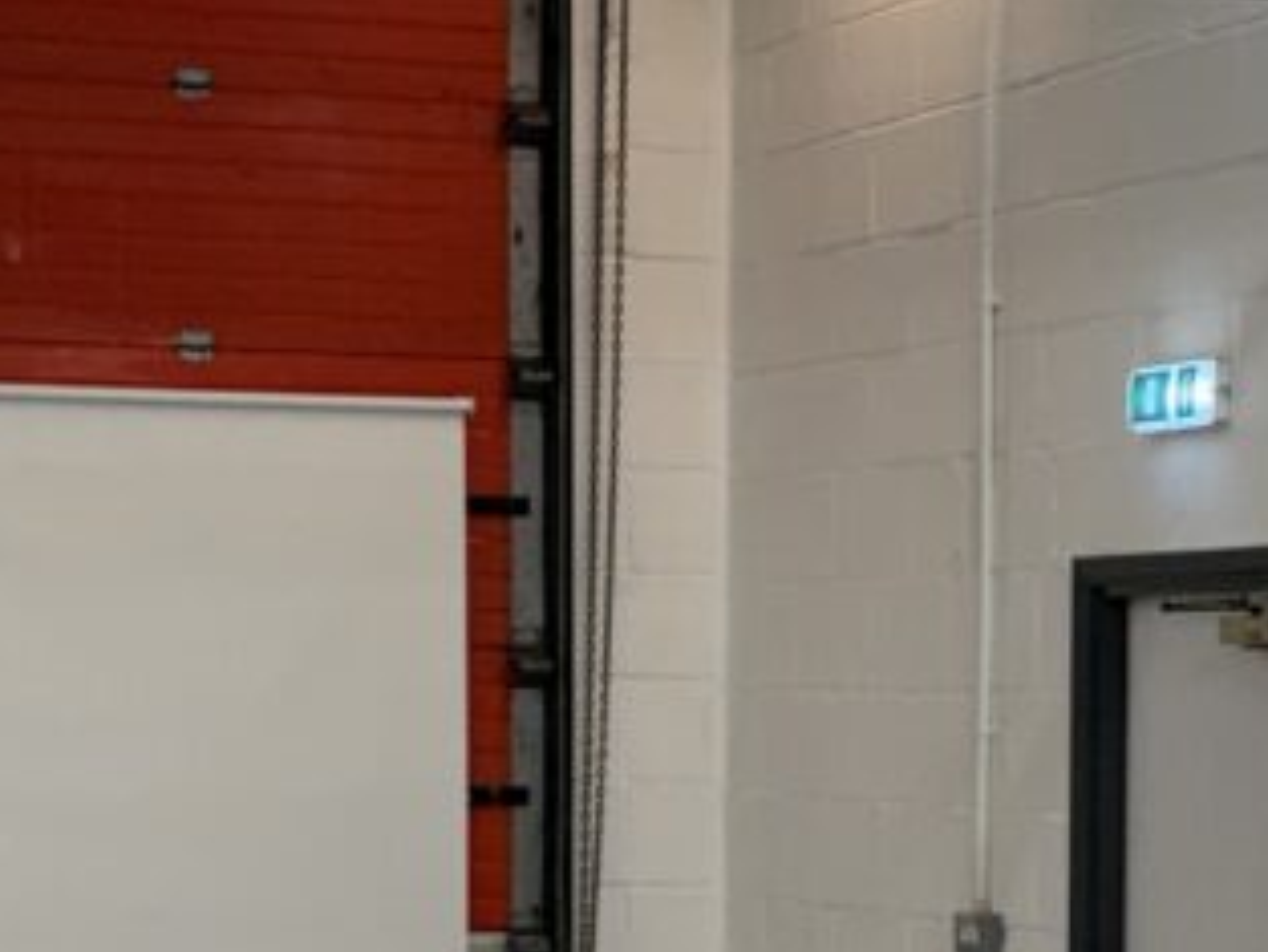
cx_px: 1122
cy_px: 1029
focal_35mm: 147
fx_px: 5387
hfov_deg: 13.3
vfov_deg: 10.0
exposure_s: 1/100
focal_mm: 6.76
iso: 100
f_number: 1.78
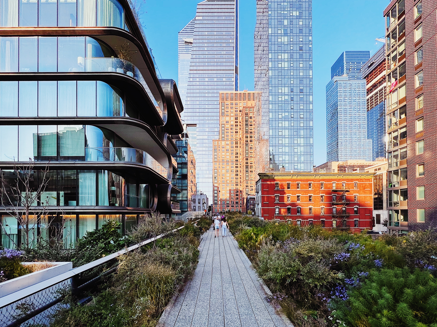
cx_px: 218
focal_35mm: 13
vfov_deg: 89.9
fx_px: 164
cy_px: 164
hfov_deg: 106.2
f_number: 1.8
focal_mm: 1.57
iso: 32
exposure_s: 1/779
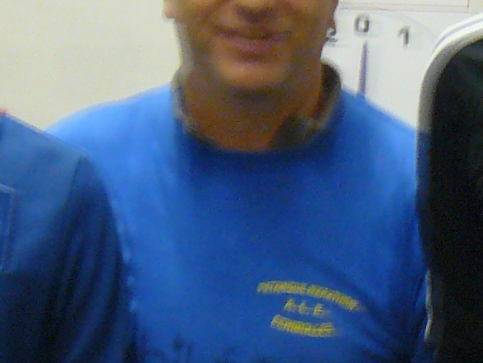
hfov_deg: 10.5
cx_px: 280
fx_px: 2623
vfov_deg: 7.7
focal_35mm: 188
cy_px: 585
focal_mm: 6
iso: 200
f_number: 2.8
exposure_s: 1/10
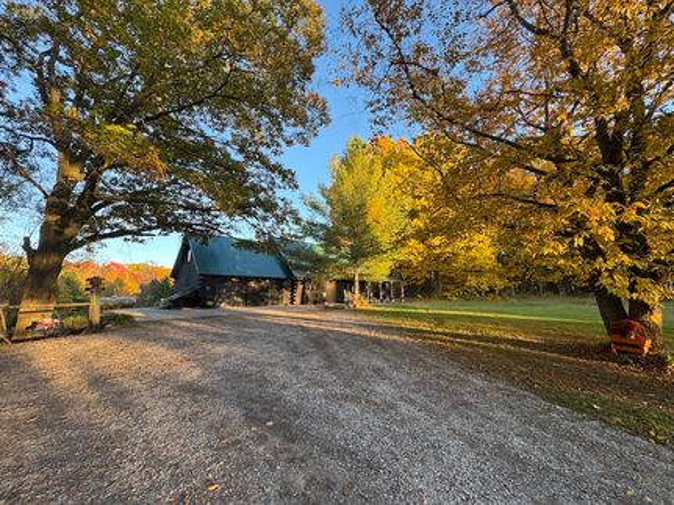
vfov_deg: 85.6
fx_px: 273
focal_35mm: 14
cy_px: 252
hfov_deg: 102.1
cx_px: 337
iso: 50
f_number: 2.2
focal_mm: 2.22
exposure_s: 1/99
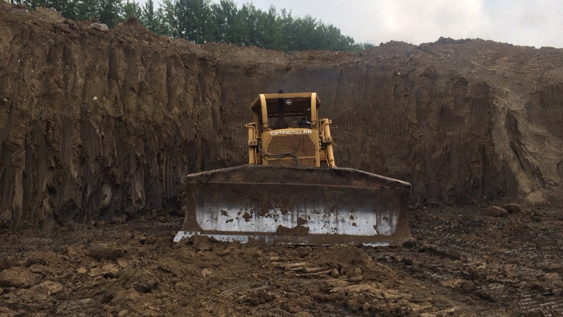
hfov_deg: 61.0
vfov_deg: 36.7
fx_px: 478
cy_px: 146
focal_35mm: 32
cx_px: 284
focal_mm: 4.15
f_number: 2.2
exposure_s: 1/1520
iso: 32
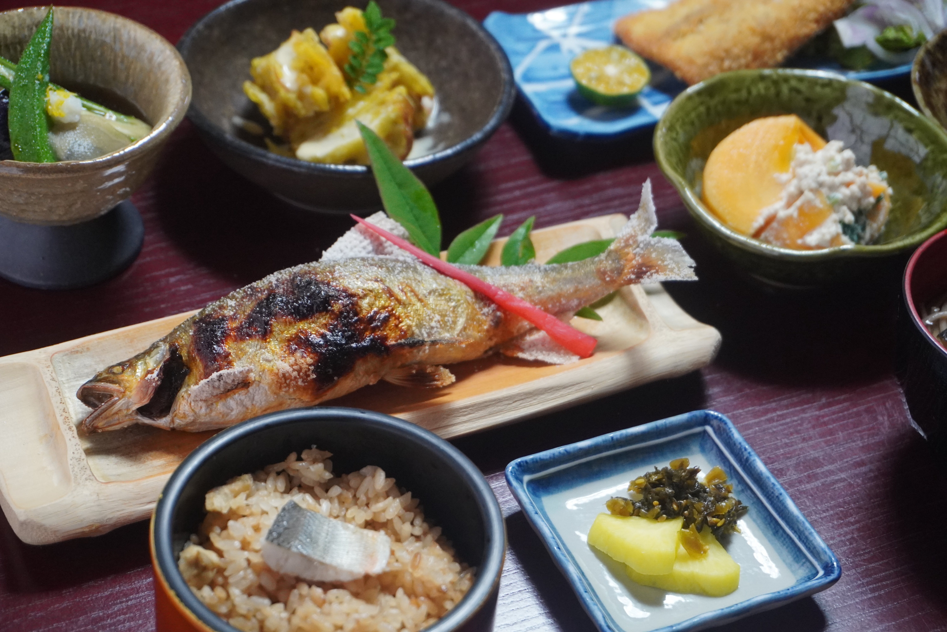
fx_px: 1973
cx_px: 474
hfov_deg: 27.0
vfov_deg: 18.2
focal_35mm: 75
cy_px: 316
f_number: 5.6
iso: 2500
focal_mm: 50
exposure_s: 1/160
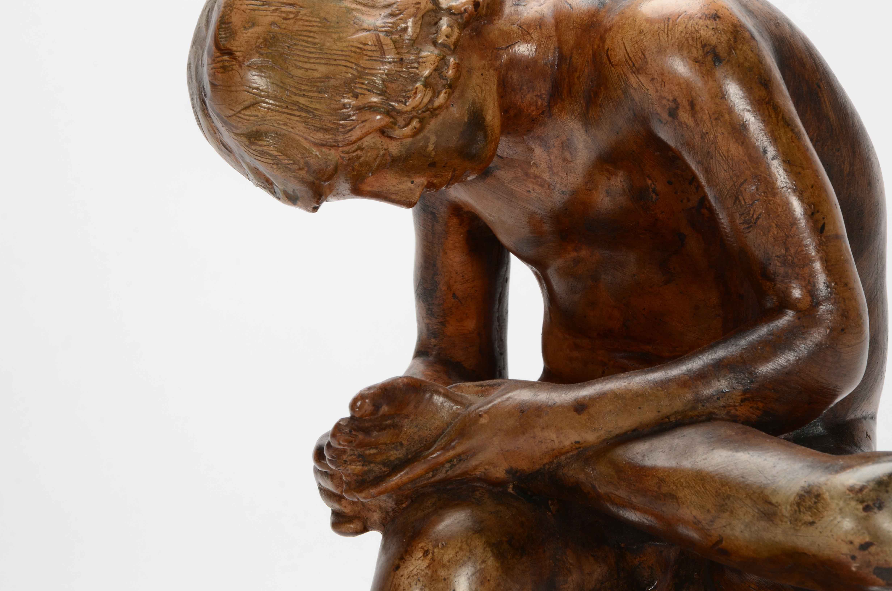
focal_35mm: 147
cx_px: 446
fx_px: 3635
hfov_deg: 14.0
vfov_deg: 9.3
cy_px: 296
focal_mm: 98
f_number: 16
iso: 200
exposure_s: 1/160
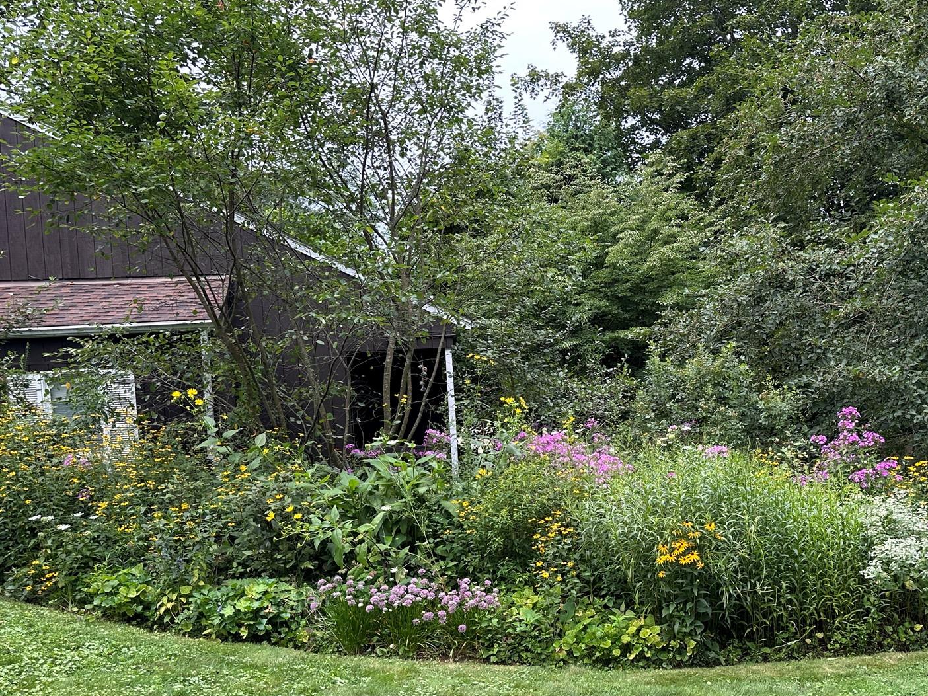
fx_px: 938
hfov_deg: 52.1
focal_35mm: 35
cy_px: 412
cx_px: 581
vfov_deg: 40.5
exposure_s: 1/611
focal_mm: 6.86
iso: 80
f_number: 1.78
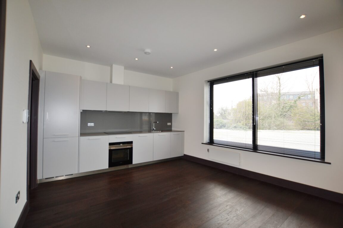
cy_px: 114
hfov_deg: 100.4
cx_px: 172
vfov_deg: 77.3
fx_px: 143
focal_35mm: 15
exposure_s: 1/125
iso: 250
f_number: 4
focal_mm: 10
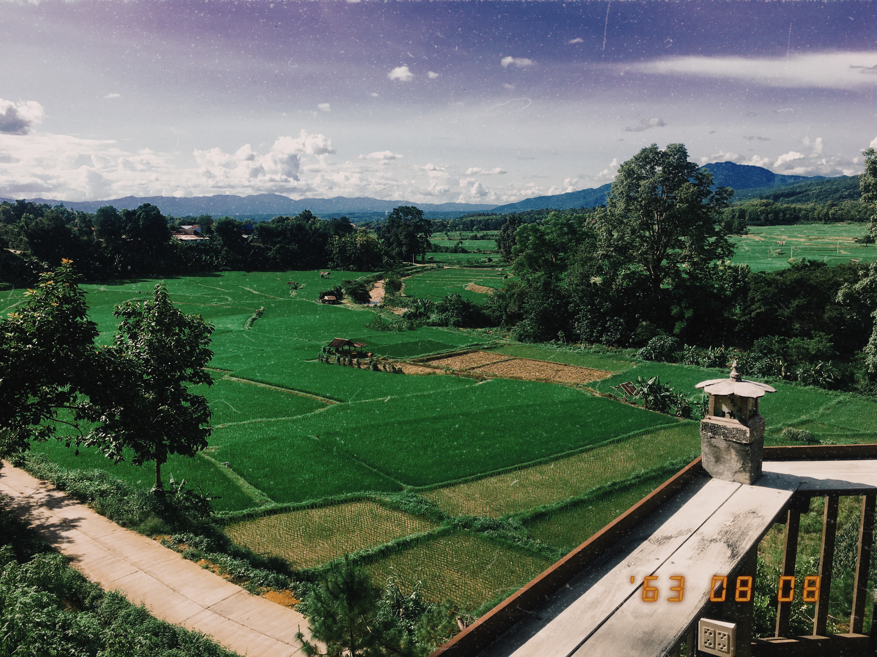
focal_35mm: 29
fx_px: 735
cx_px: 438
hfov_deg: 61.7
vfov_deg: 48.2
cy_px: 328
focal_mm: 4.15
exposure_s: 1/1570
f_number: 2.2
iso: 25
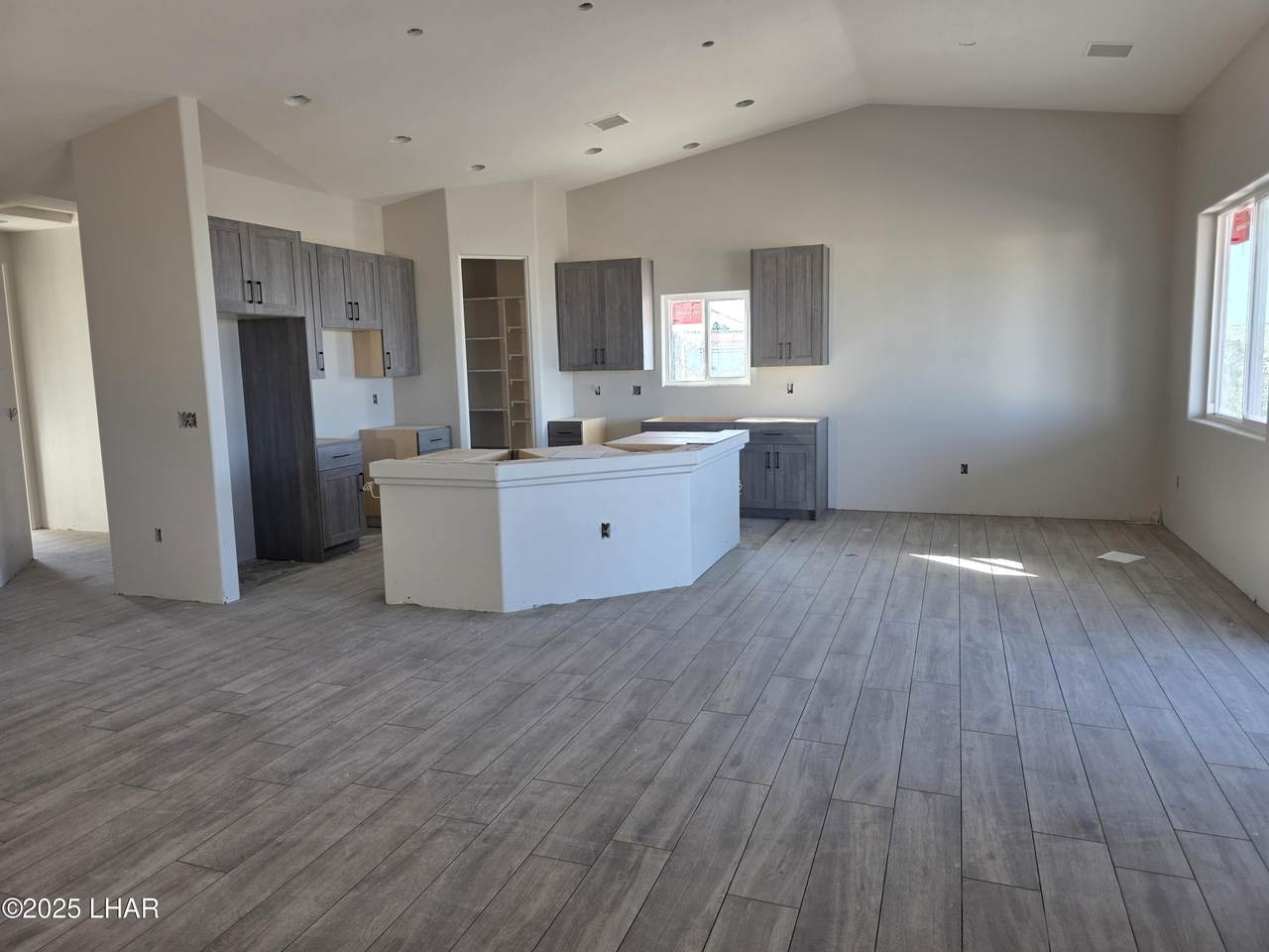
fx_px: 843
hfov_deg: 73.9
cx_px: 634
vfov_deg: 58.9
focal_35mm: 23
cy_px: 476
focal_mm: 6.3
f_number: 1.7
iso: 64
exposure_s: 1/120
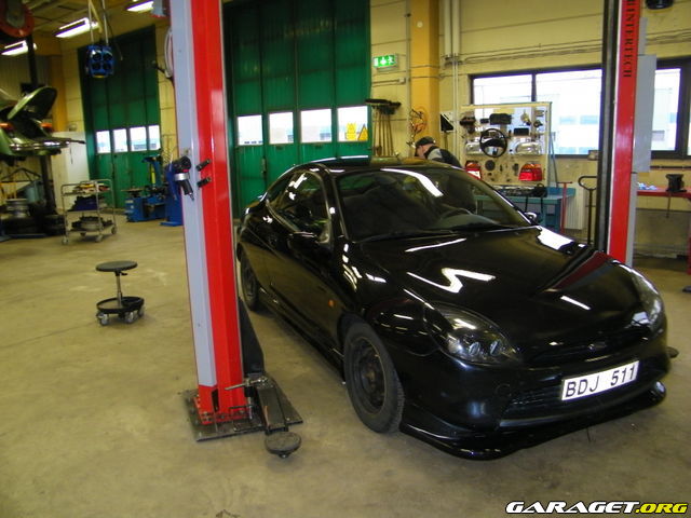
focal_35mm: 28
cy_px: 259
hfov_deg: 63.4
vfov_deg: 49.7
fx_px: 559
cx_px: 346
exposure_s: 1/30
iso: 200
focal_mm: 5
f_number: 3.5
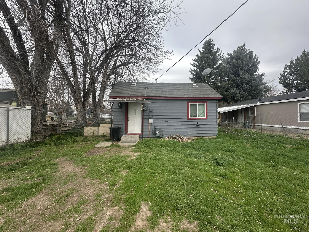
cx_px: 154
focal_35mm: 14
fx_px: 125
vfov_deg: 85.7
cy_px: 116
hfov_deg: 102.1
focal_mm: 2.22
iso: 40
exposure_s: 1/424
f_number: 2.2
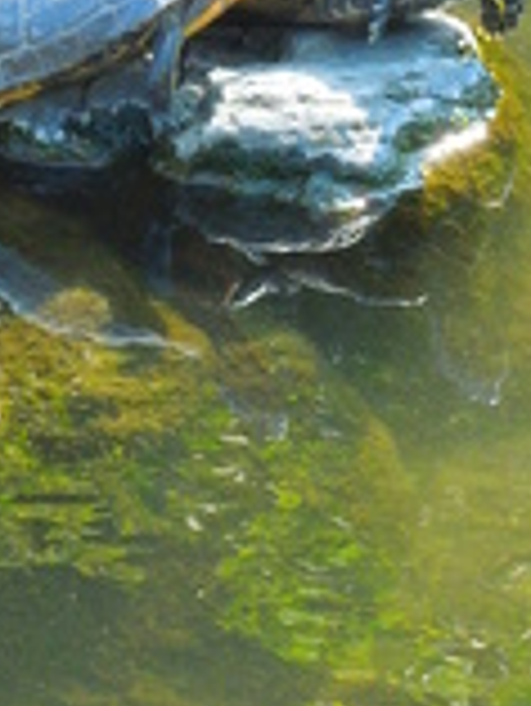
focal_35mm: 449
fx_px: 9171
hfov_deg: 3.3
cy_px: -67
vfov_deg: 4.4
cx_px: 88
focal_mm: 19.1
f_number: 4.7
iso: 160
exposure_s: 1/100
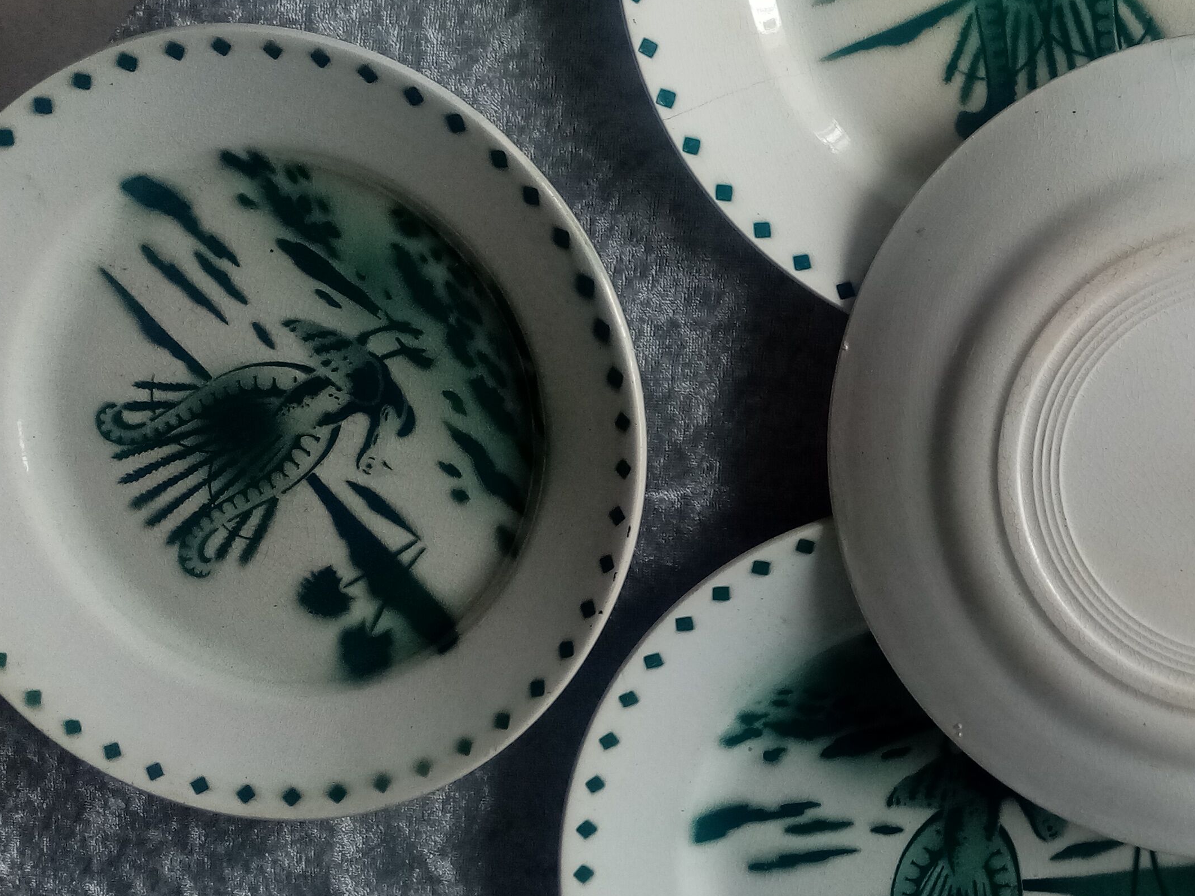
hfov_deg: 35.6
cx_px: 1043
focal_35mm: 51
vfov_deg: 28.5
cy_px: 376
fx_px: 1761
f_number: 1.8
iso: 102
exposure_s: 1/107
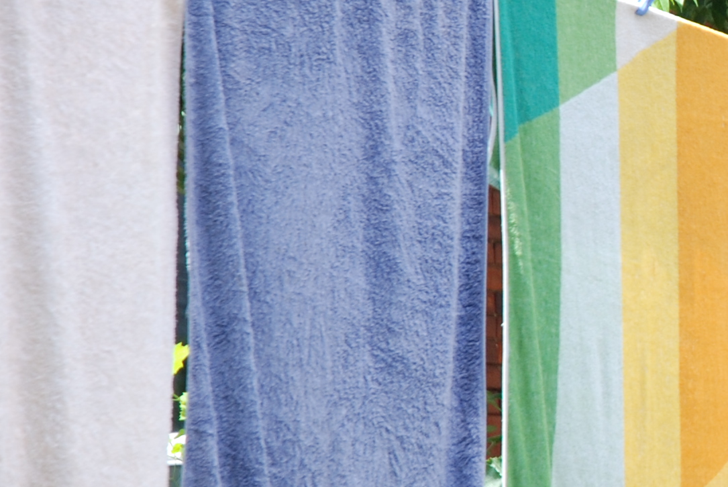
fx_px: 6721
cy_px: 239
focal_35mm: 332
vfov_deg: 4.2
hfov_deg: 6.1
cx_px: 993
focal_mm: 62
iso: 200
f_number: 4.5
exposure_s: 1/250
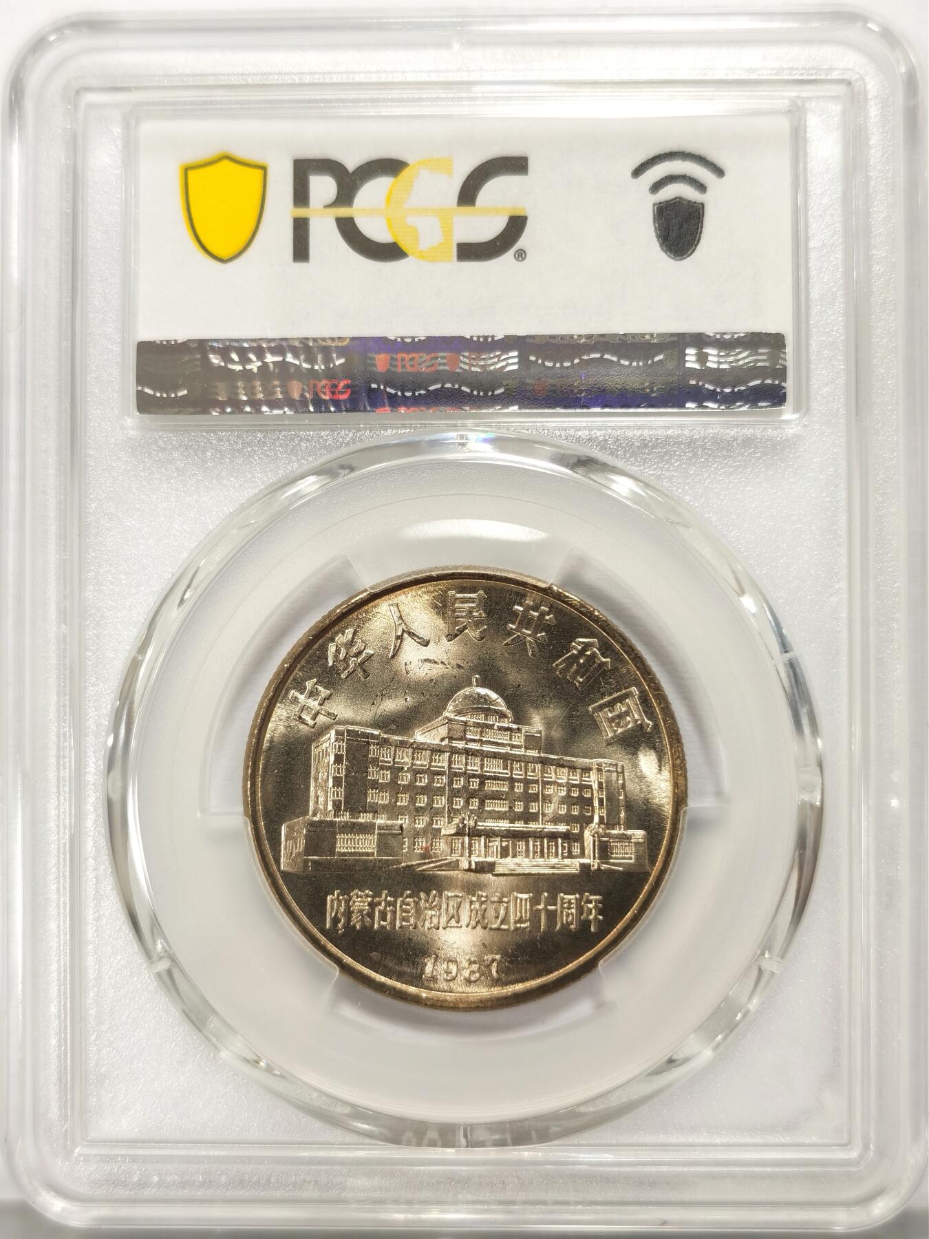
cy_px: 620
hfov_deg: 27.0
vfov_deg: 35.5
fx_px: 1932
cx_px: 464
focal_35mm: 54
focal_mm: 5.56
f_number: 16
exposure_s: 1/100
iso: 100
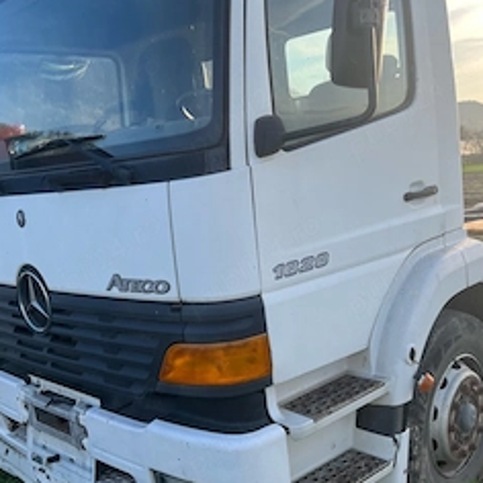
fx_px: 616
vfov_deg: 42.6
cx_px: 295
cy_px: 291
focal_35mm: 39
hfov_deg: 42.6
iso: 50
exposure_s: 1/982
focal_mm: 5.7
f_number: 1.5
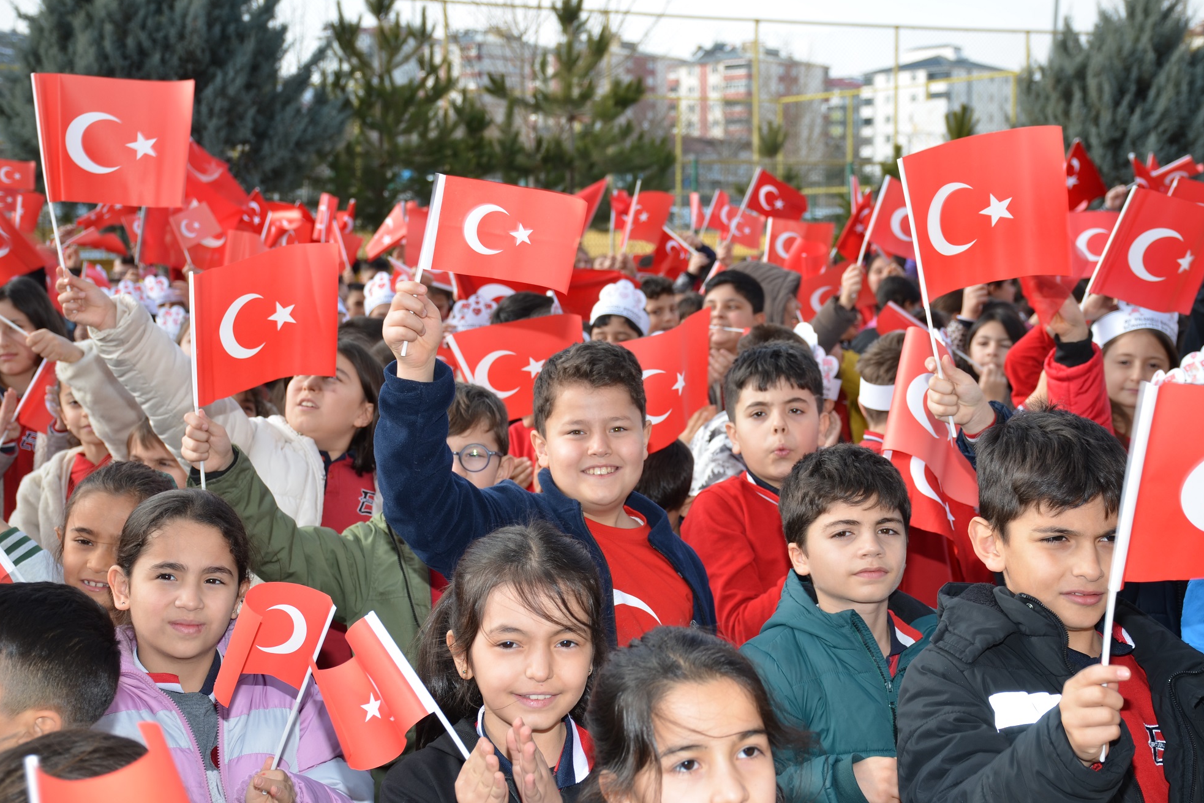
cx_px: 609
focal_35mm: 69
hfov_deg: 29.4
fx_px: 2291
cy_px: 399
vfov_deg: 19.9
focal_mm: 45
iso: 100
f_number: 6.3
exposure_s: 1/160
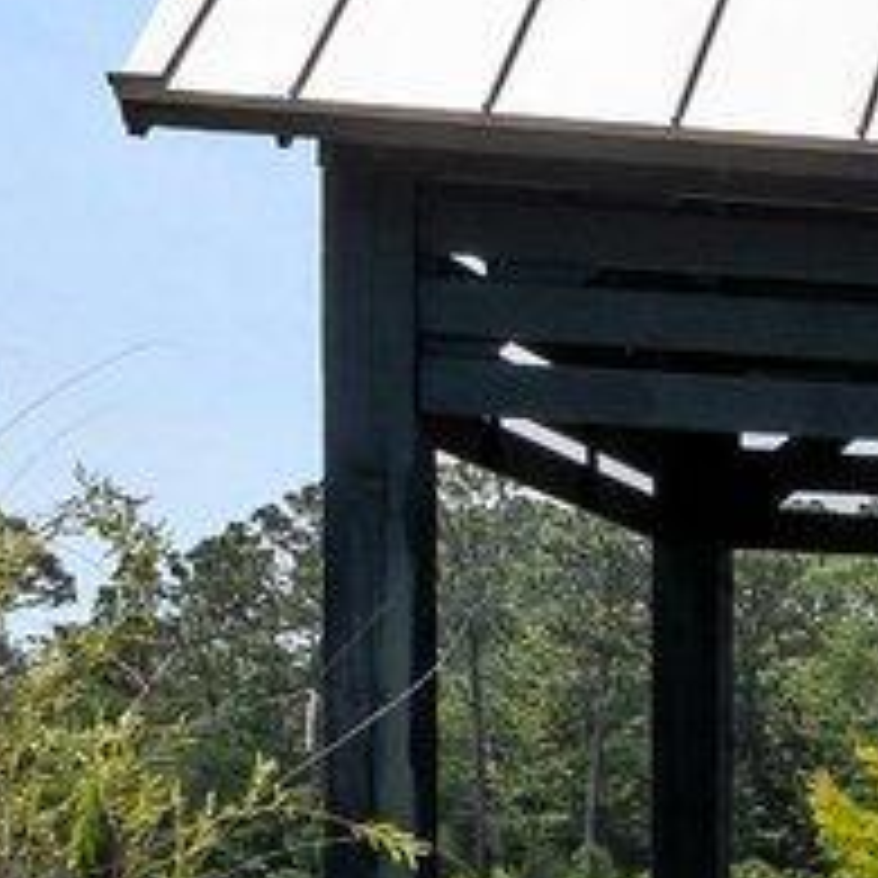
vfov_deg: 11.3
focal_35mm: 152
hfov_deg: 9.0
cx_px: 2751
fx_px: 4362
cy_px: 984
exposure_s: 1/800
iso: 200
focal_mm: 17
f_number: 8
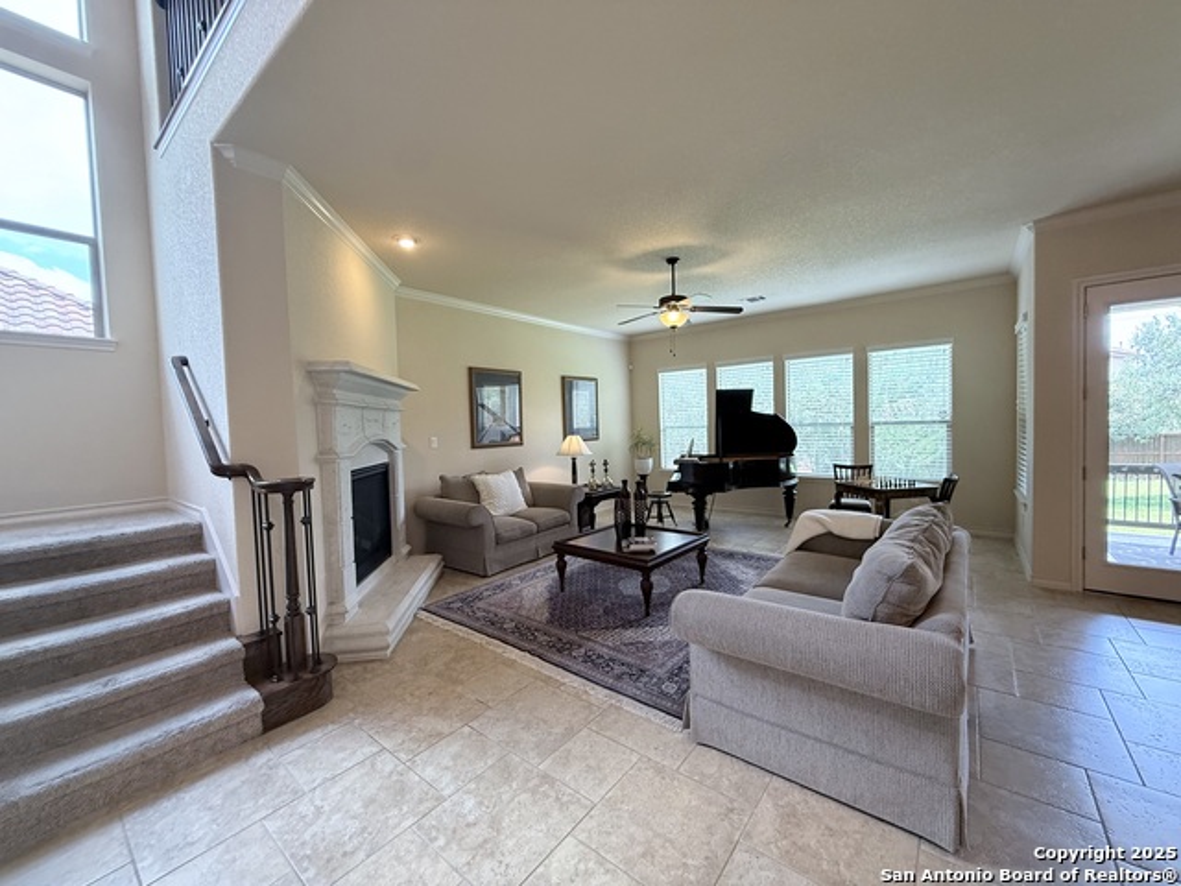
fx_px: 478
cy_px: 443
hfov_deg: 102.1
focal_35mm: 14
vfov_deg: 85.7
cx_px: 590
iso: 250
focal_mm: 2.22
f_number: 2.2
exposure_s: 1/120
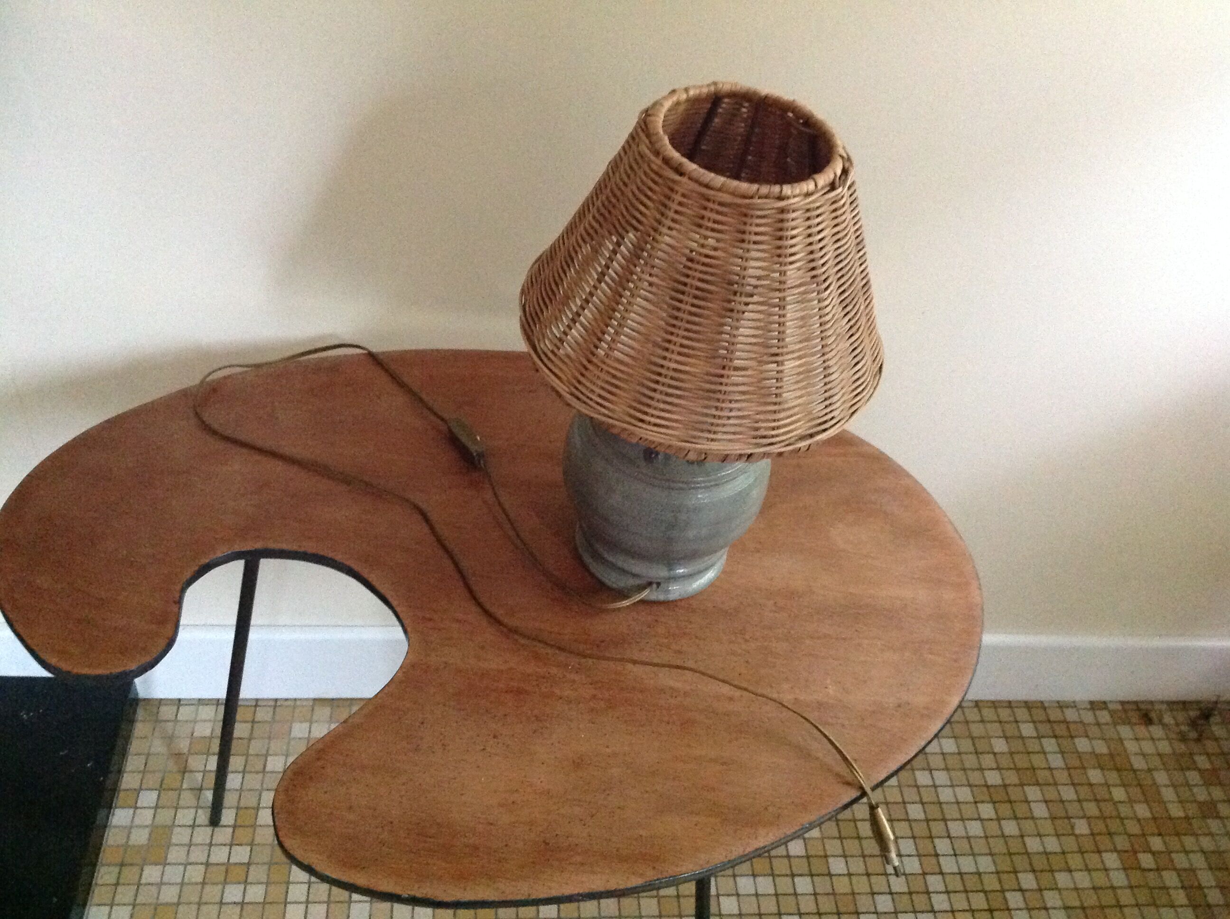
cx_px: 615
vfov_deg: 40.6
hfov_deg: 52.7
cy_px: 460
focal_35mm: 35
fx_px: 1242
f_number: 2.4
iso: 800
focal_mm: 4.28
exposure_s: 1/15
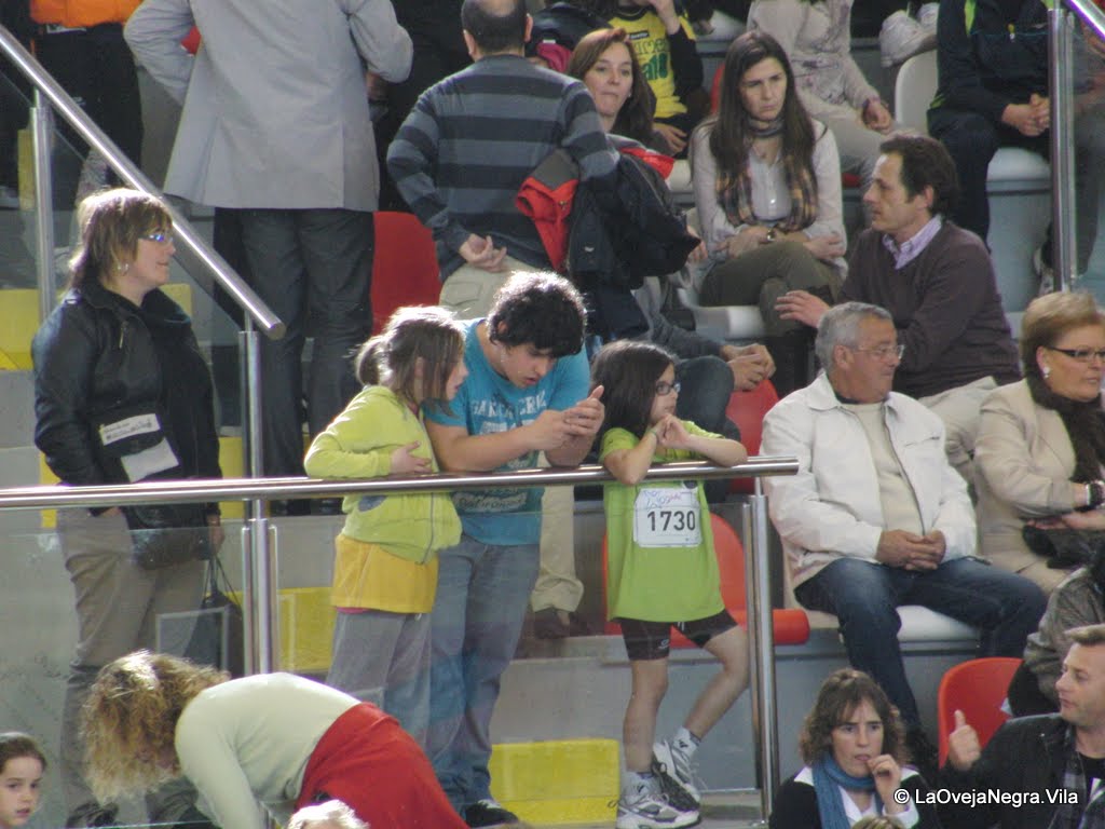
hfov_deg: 3.8
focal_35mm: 520
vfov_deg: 2.9
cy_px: 414
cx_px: 552
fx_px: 16599
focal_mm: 92
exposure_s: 1/50
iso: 400
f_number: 4.5
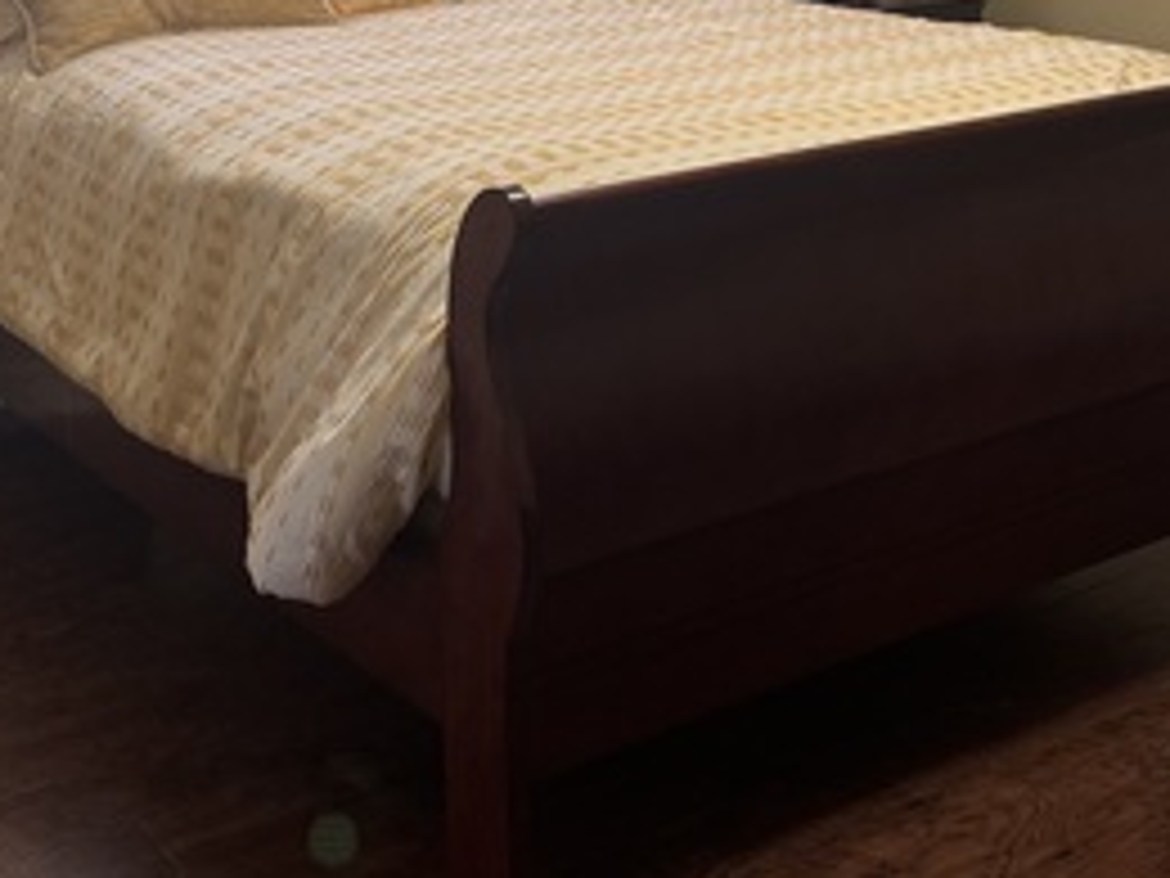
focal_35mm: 59
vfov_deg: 23.3
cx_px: 693
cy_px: -86
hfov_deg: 32.6
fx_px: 1994
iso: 160
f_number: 1.78
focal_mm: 6.76
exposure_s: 1/60
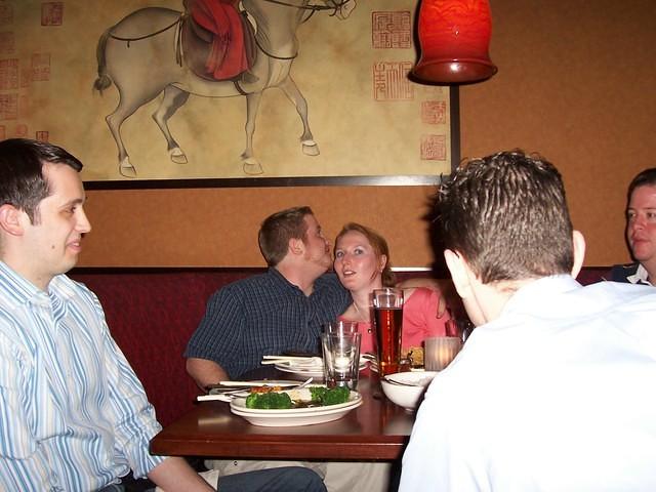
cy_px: 246
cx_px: 328
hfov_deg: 50.1
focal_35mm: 37
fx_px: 701
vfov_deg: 38.7
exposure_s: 1/60
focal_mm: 5.6
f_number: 2.8
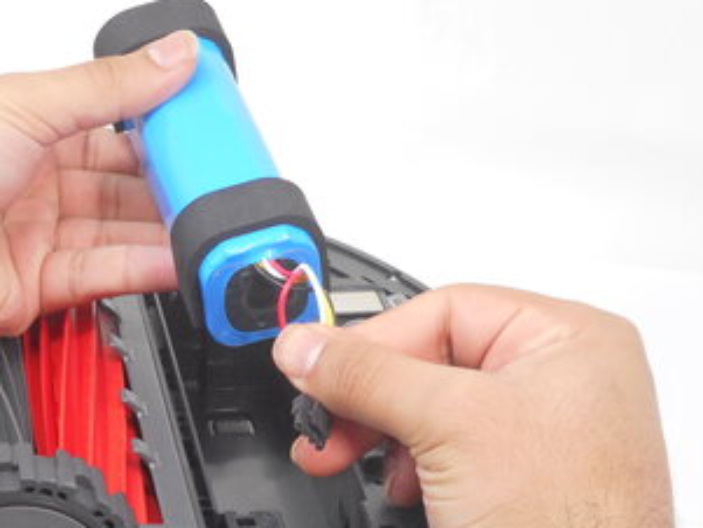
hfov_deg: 16.8
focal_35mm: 116
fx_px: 2357
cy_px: 416
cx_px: 84
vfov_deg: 12.7
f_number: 5.1
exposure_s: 1/30
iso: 180
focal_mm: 10.5
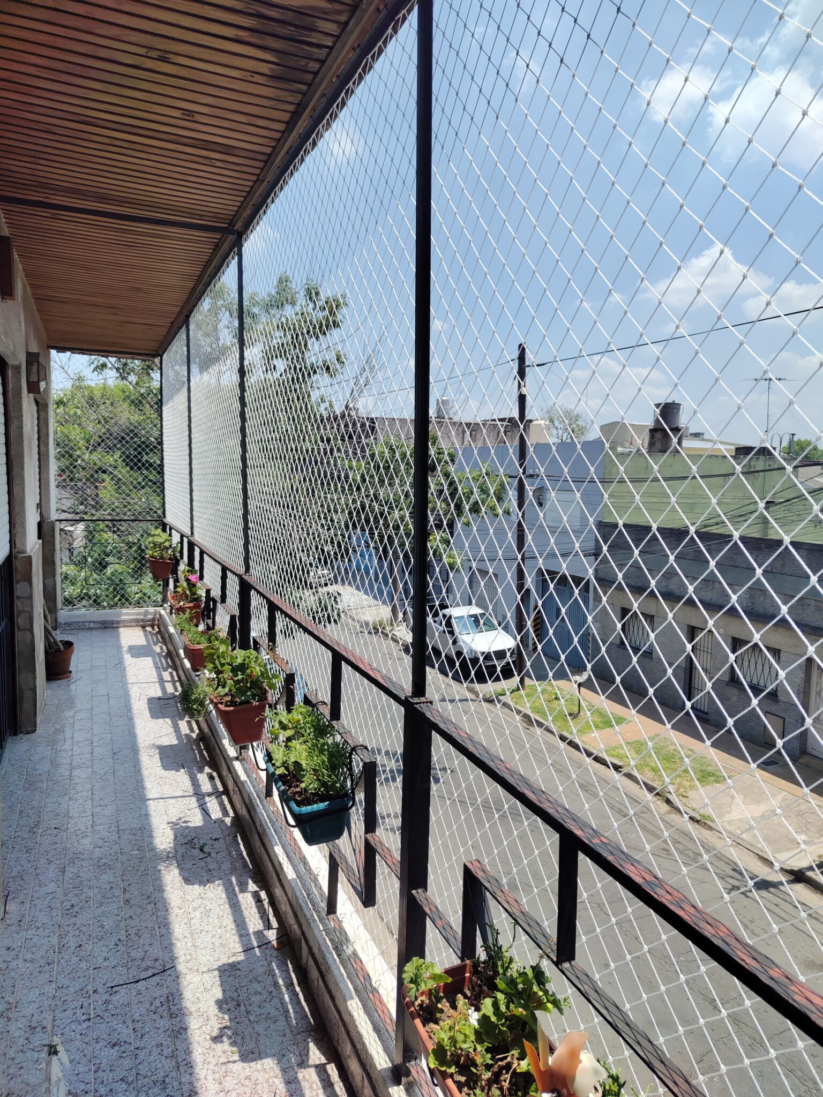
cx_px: 412
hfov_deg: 35.1
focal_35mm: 41
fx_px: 1300
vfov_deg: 45.8
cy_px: 548
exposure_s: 1/1936
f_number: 1.88
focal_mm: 5.59
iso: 50
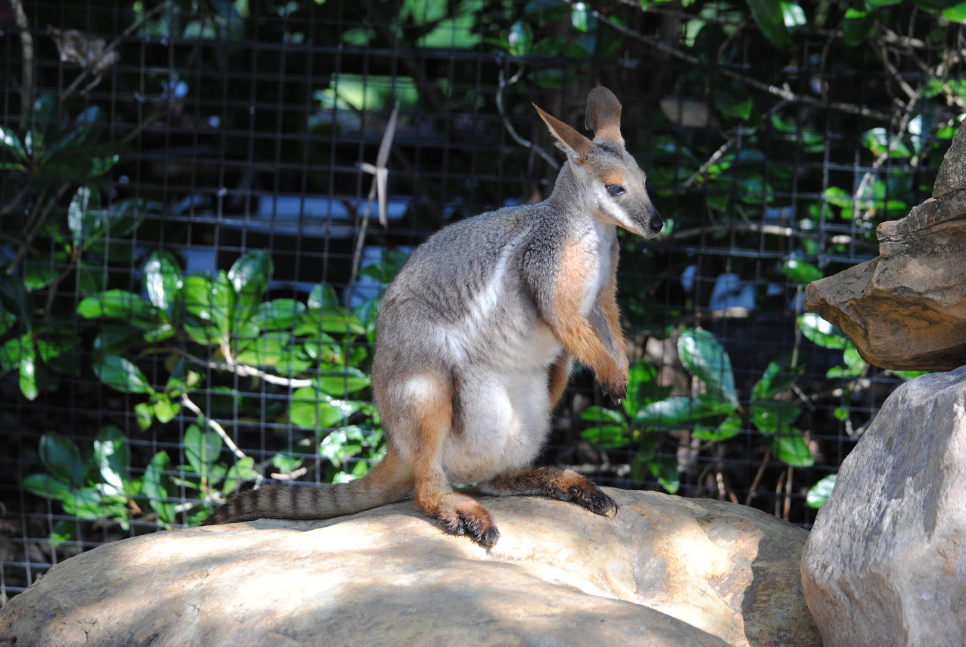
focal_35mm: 120
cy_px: 324
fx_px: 3224
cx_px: 483
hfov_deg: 17.0
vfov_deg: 11.5
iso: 200
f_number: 4.5
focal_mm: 80
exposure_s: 1/200
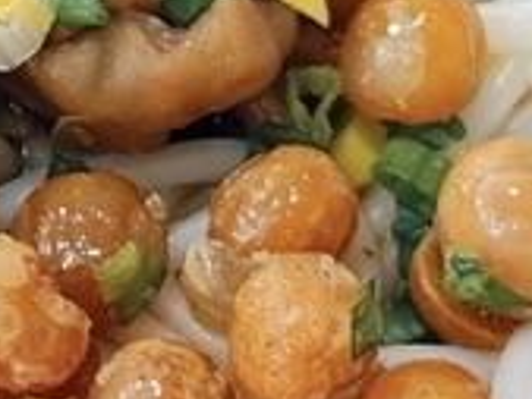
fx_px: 4460
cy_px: 229
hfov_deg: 6.8
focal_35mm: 290
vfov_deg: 5.1
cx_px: -167
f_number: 1.78
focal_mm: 6.76
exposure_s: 1/50
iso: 160
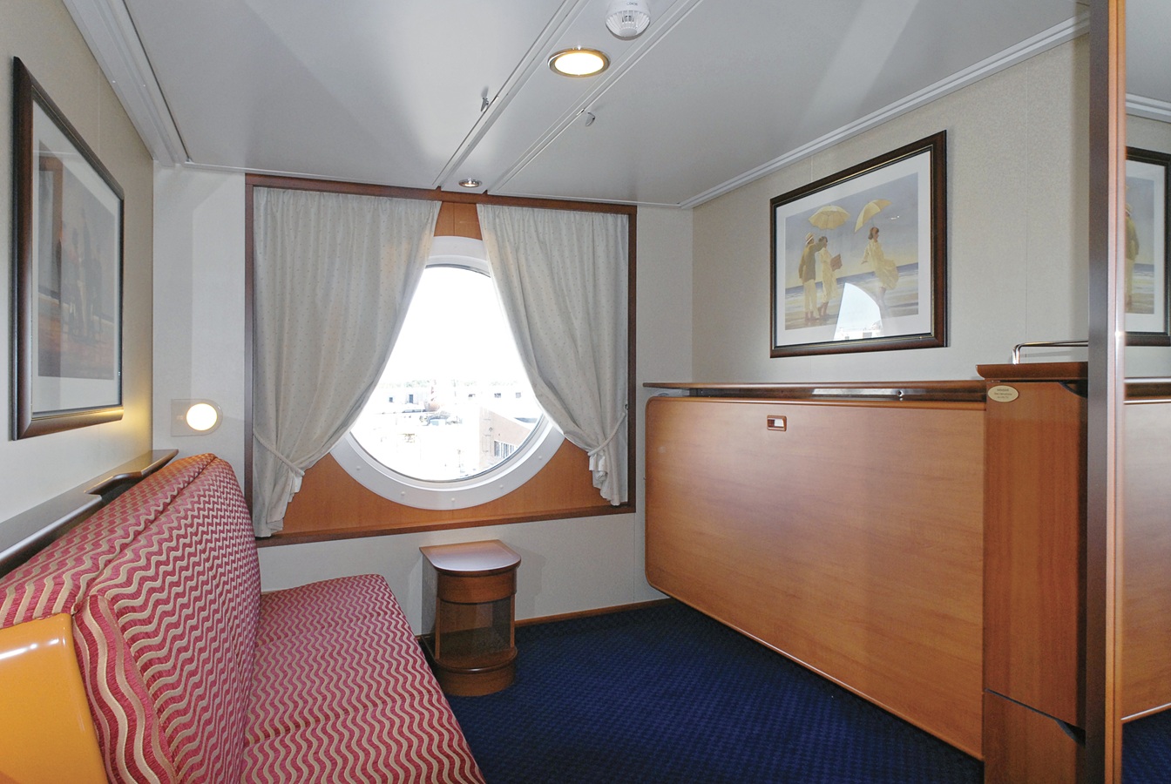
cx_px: 586
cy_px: 392
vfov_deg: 59.6
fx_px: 684
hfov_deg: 81.1
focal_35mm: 21
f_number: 8
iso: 400
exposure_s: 1/50
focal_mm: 14
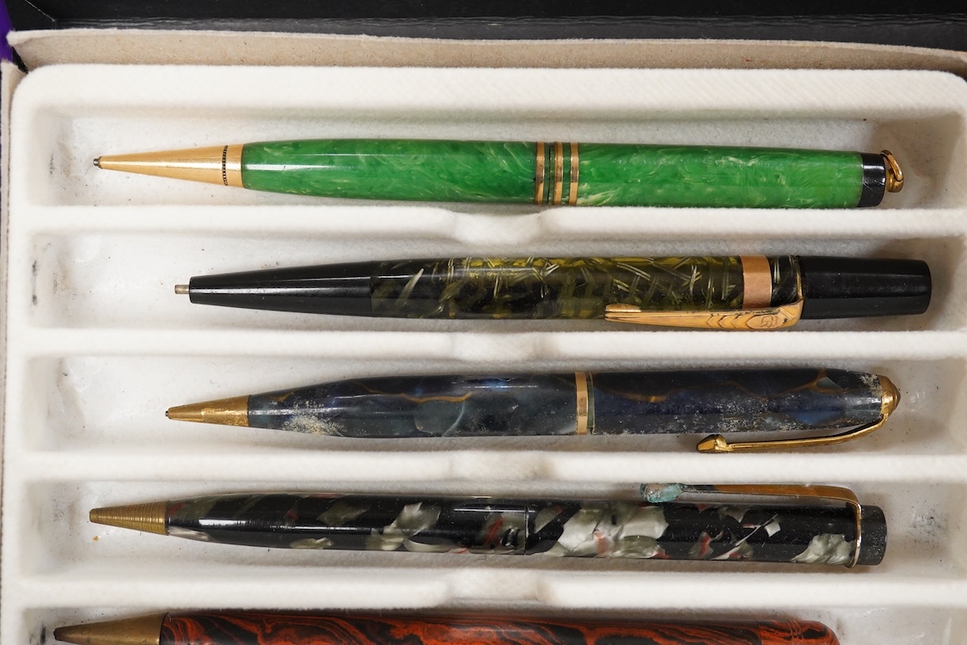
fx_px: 1209
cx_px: 484
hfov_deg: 43.6
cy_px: 322
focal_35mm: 45
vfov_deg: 29.9
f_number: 9
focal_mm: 30
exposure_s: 1/160
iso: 2500
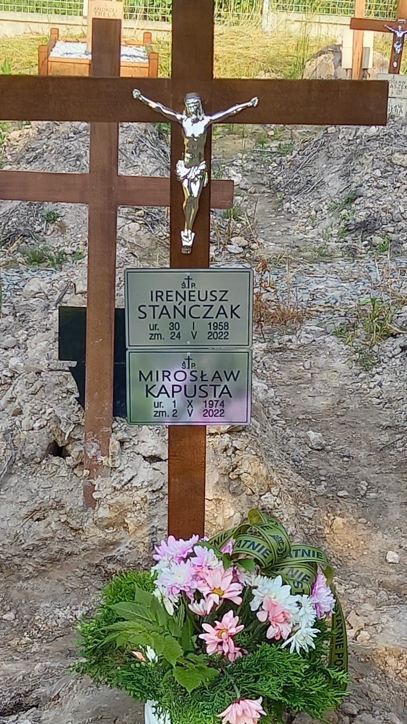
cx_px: 206
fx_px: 537
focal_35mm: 28
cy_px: 355
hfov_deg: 41.5
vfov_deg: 67.9
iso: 50
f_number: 1.8
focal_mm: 4.65
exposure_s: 1/185
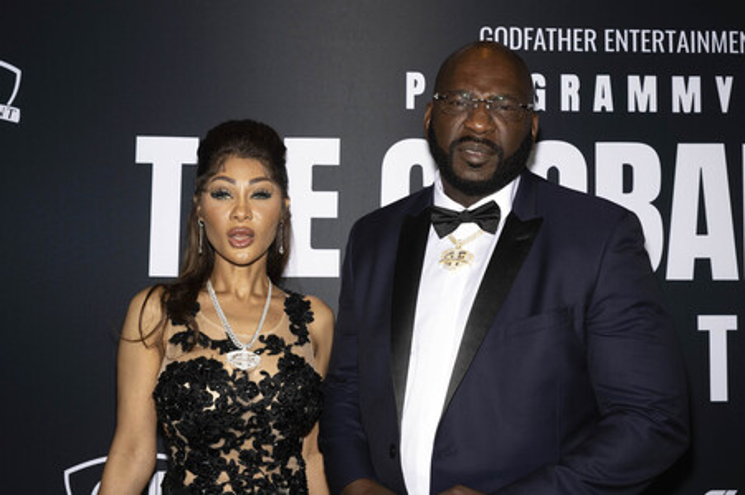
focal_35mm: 42
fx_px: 869
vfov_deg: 31.8
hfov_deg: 46.4
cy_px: 248
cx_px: 372
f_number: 5.6
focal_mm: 42
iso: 800
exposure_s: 1/200
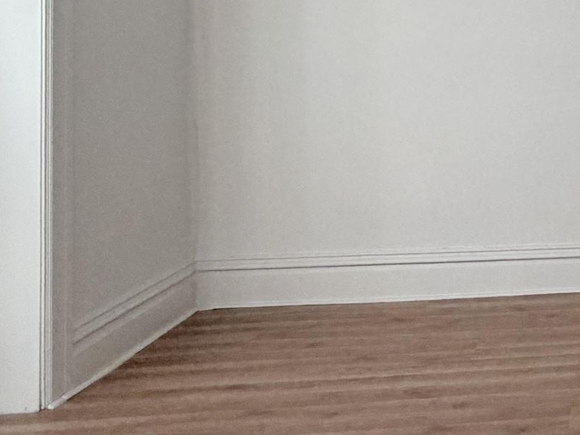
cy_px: 28
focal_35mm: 54
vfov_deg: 26.0
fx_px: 905
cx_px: 773
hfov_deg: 28.5
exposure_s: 1/61
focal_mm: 2.22
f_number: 2.2
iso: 320
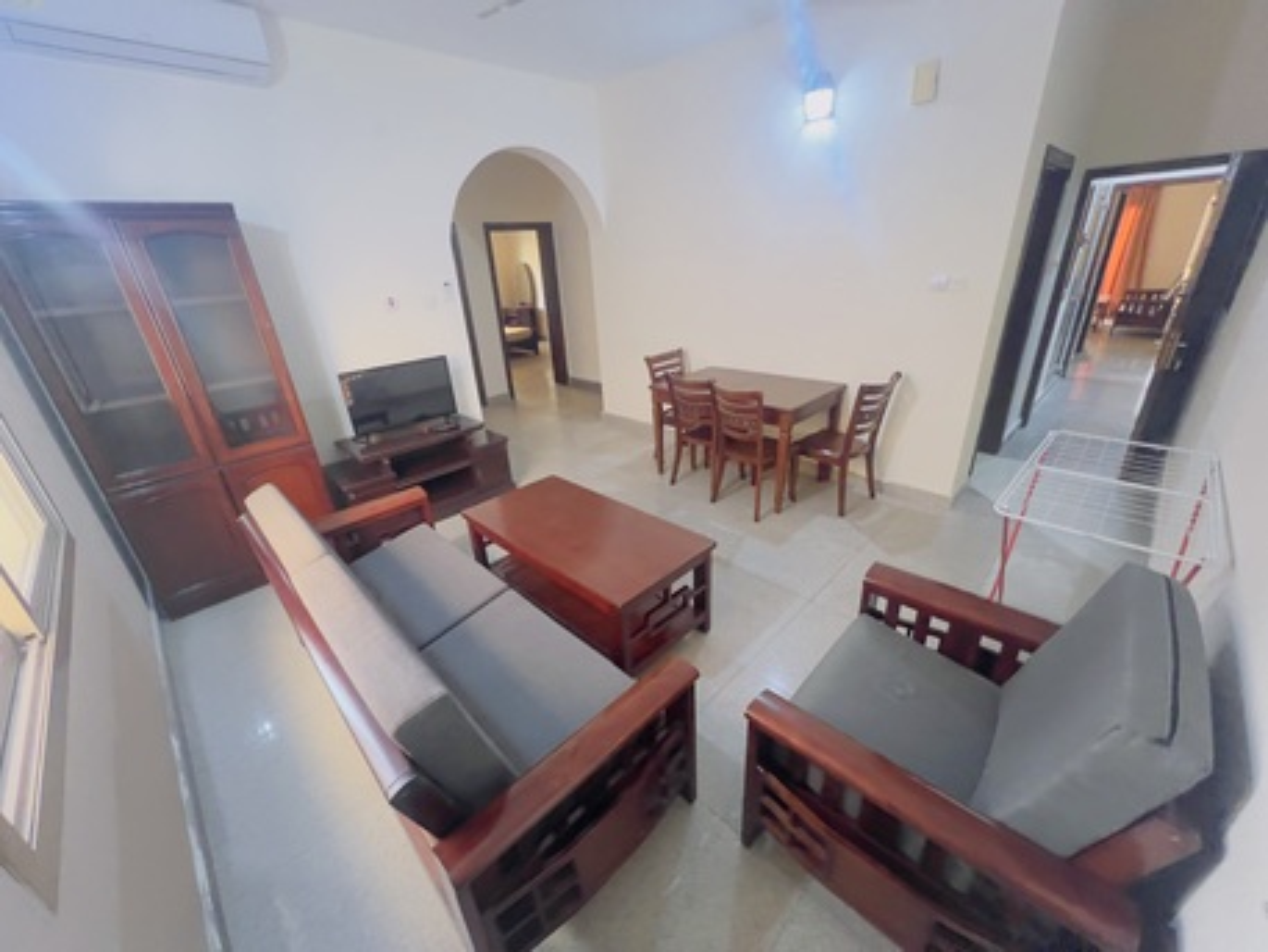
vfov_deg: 89.9
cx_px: 634
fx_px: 476
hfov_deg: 106.2
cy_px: 476
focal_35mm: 13
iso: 800
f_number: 1.8
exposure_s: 1/50
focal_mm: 1.57
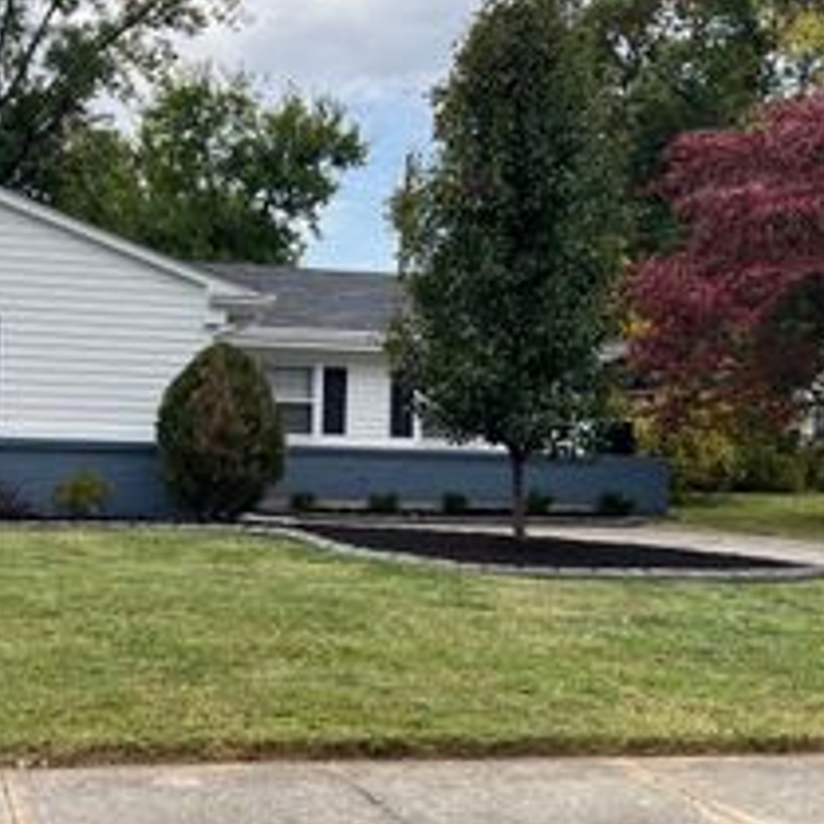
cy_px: 432
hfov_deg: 30.6
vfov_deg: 31.1
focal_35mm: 55
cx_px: 221
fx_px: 1481
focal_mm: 5.7
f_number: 1.5
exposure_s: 1/1808
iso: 50
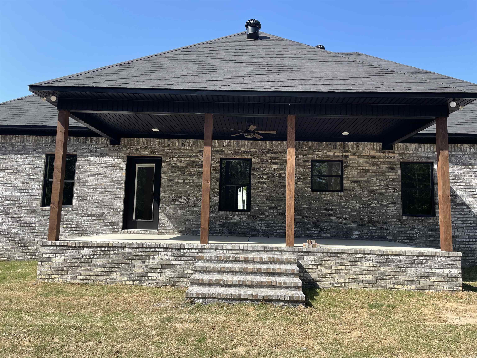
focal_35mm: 26
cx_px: 238
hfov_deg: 67.3
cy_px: 179
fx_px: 358
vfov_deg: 53.1
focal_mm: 4.2
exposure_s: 1/1795
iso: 32
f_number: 1.6
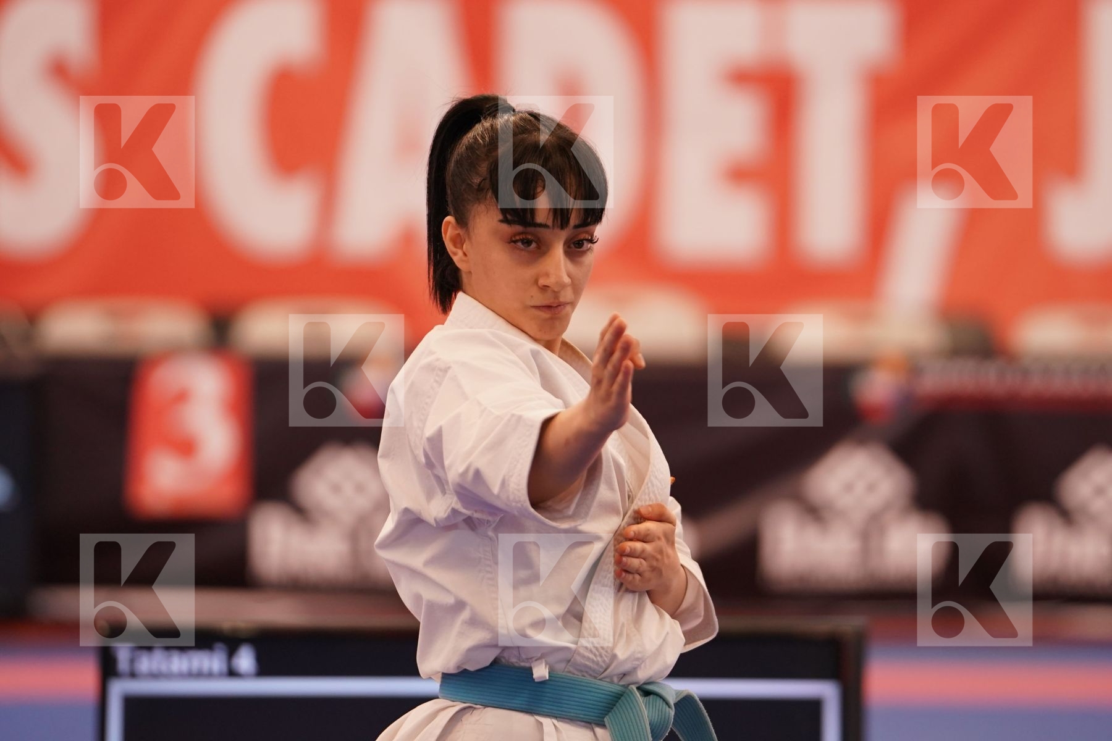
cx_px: 556
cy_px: 370
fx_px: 9266
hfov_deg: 6.9
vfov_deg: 4.6
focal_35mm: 300
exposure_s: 1/500
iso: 1000
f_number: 2.8
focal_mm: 200
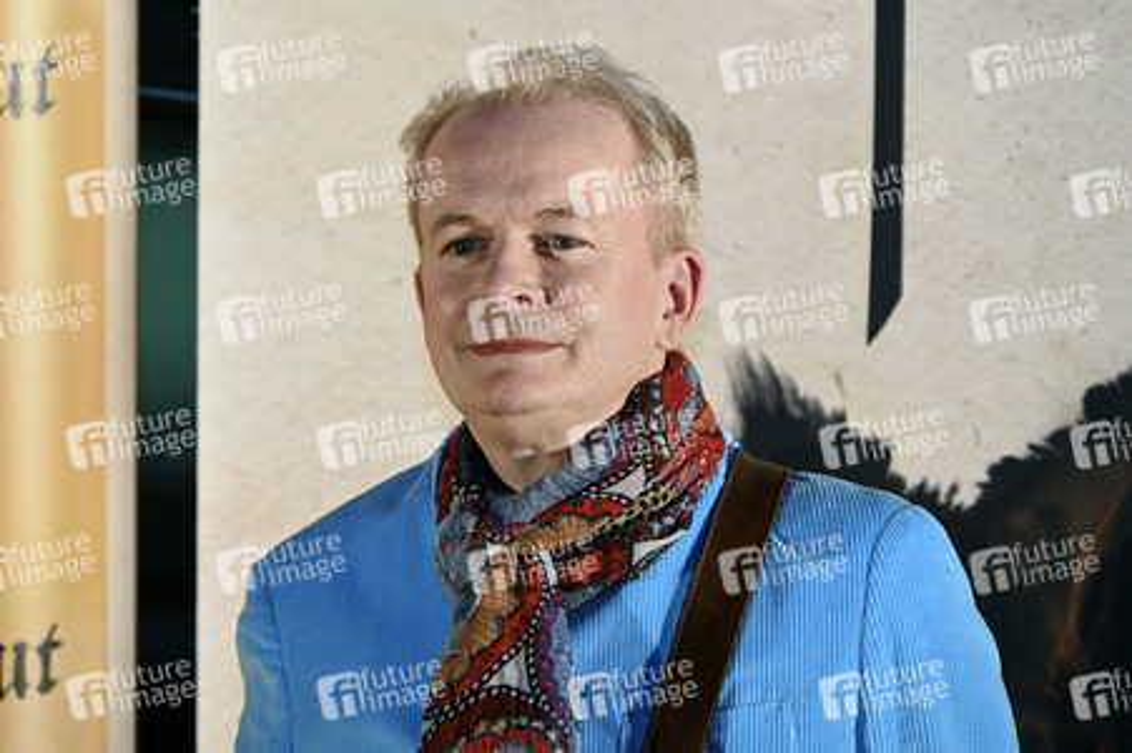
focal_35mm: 185
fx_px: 5813
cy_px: 376
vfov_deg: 7.4
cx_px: 566
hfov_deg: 11.1
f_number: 6.3
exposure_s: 1/200
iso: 2000
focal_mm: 185
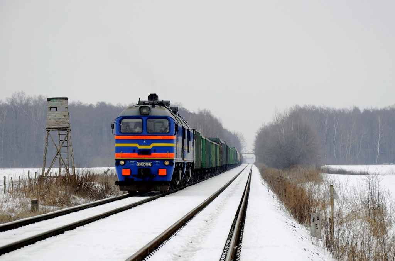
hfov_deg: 13.1
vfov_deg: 8.7
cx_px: 198
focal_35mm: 158
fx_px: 1723
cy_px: 130
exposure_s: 1/640
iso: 320
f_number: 8
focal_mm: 105
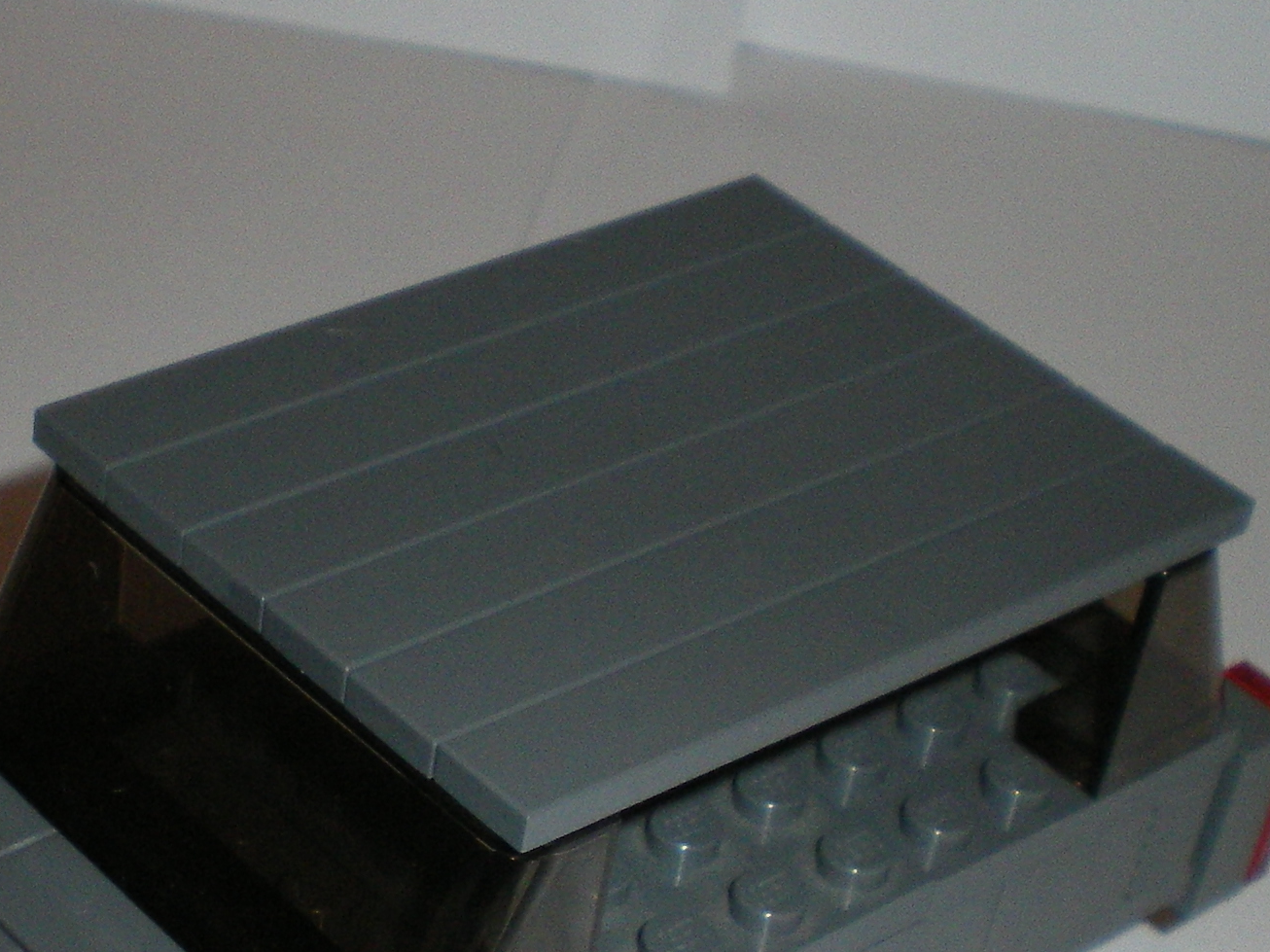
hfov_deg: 21.5
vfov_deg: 16.0
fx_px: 3301
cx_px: 252
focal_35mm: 90
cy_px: 1002
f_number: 4.6
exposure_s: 1/50
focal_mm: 6.3
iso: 250
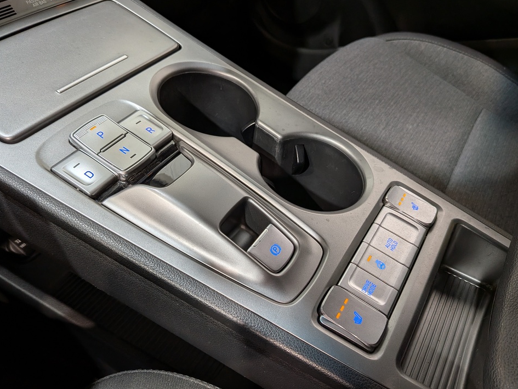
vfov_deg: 53.1
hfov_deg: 67.2
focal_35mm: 26
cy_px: 200
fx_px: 389
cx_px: 243
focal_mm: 4.53
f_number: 1.7
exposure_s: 1/65.7
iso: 26
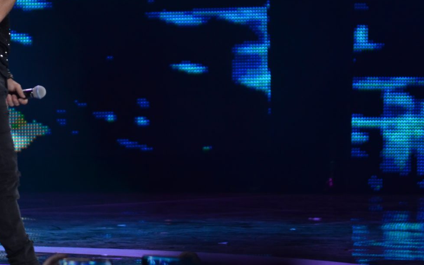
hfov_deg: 4.1
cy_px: 42
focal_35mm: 511
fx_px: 5904
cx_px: 3
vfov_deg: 2.6
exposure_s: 1/125
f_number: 5.3
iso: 800
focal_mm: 160
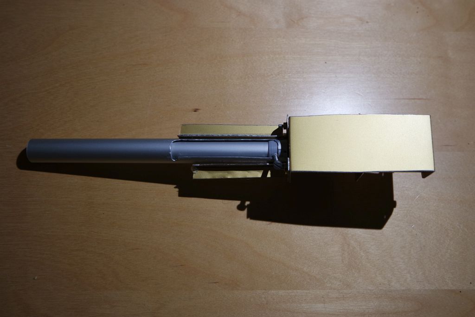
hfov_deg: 54.4
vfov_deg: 37.9
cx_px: 238
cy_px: 158
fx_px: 462
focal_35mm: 35
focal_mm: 23
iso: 200
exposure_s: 1/50
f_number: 4
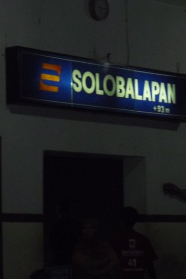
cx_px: 136
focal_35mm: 177
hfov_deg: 7.8
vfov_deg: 11.6
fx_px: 1372
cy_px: 137
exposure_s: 1/60
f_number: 5.2
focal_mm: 18.6
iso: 400
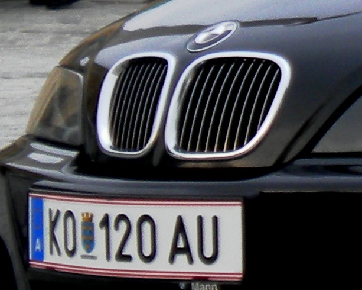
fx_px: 3235
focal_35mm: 302
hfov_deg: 6.2
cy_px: -121
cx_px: 816
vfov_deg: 5.1
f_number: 3.9
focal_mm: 9.3
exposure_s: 1/98.2
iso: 80
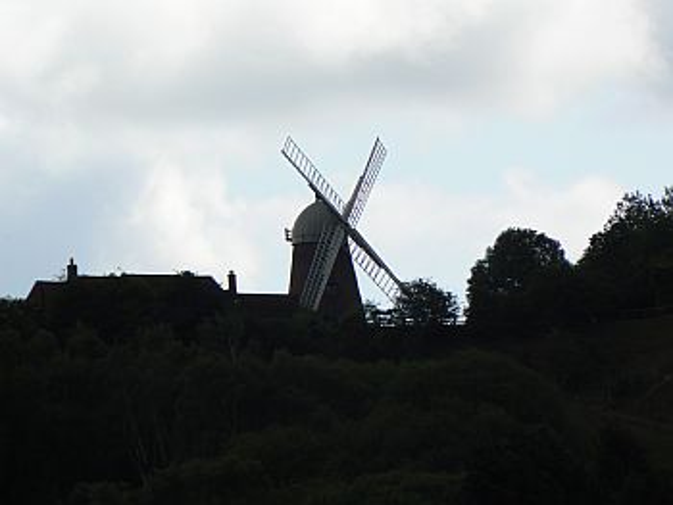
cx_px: 336
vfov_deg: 3.4
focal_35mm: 432
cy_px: 252
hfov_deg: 4.6
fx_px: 8405
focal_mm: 72
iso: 80
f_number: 7.1
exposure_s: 1/500
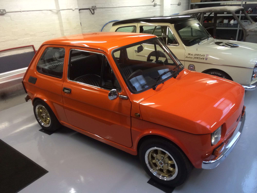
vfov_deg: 46.8
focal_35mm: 30
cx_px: 128
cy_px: 96
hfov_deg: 60.0
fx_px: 223
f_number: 2.2
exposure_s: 1/30
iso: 125
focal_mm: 4.12
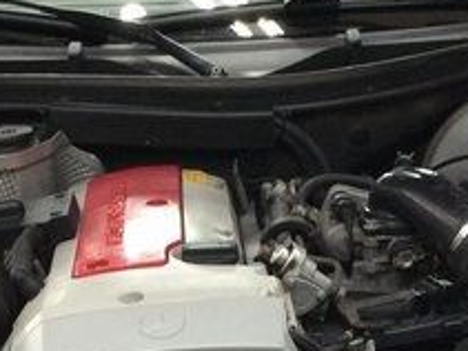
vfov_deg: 14.5
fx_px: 1311
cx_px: 235
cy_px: 464
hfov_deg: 20.2
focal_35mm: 97
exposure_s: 1/24
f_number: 2.4
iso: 125
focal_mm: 3.3
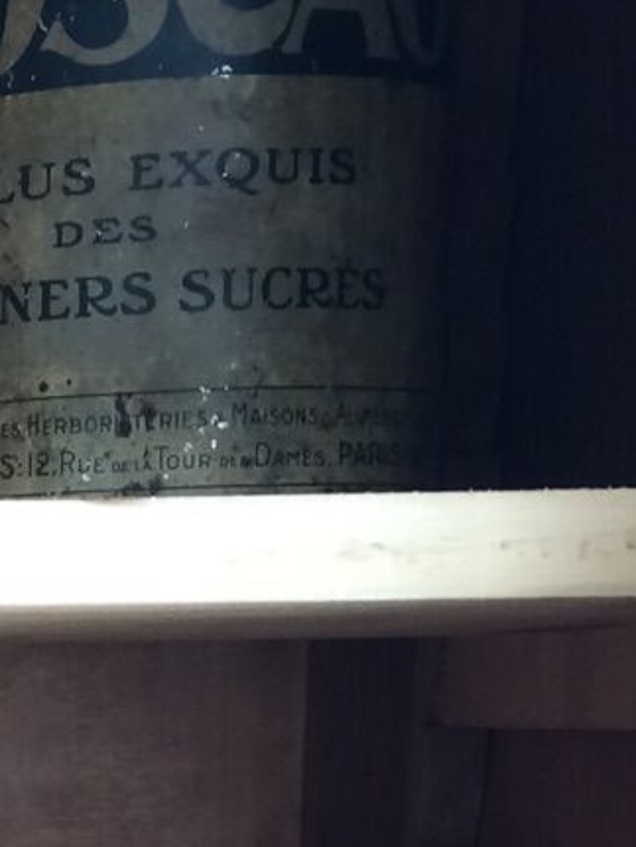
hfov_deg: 9.7
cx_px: -788
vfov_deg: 13.6
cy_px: 1178
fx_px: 3377
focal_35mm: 138
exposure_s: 1/33
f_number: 2.2
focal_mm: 4.15
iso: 40
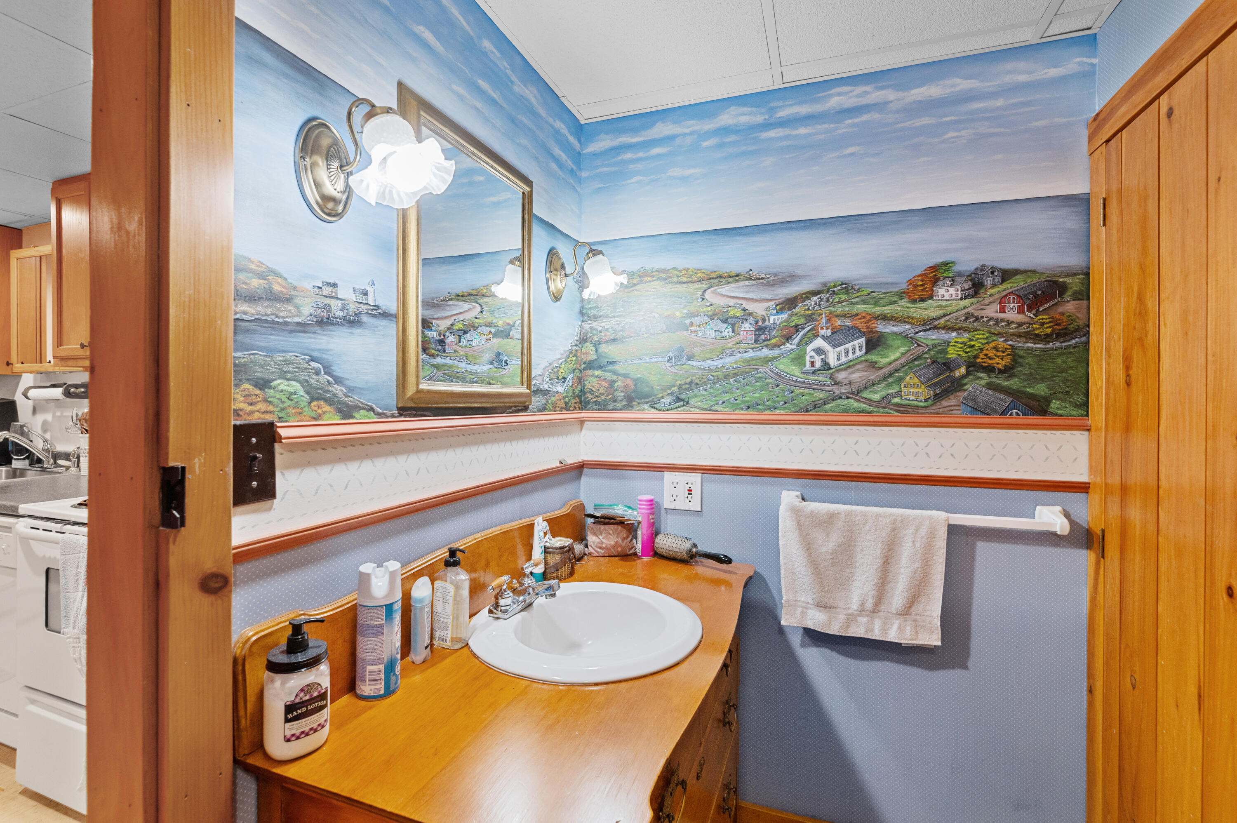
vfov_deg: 73.7
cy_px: 412
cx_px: 618
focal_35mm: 16
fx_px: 549
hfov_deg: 96.8
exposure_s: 1/20
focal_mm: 16
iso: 800
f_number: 7.1
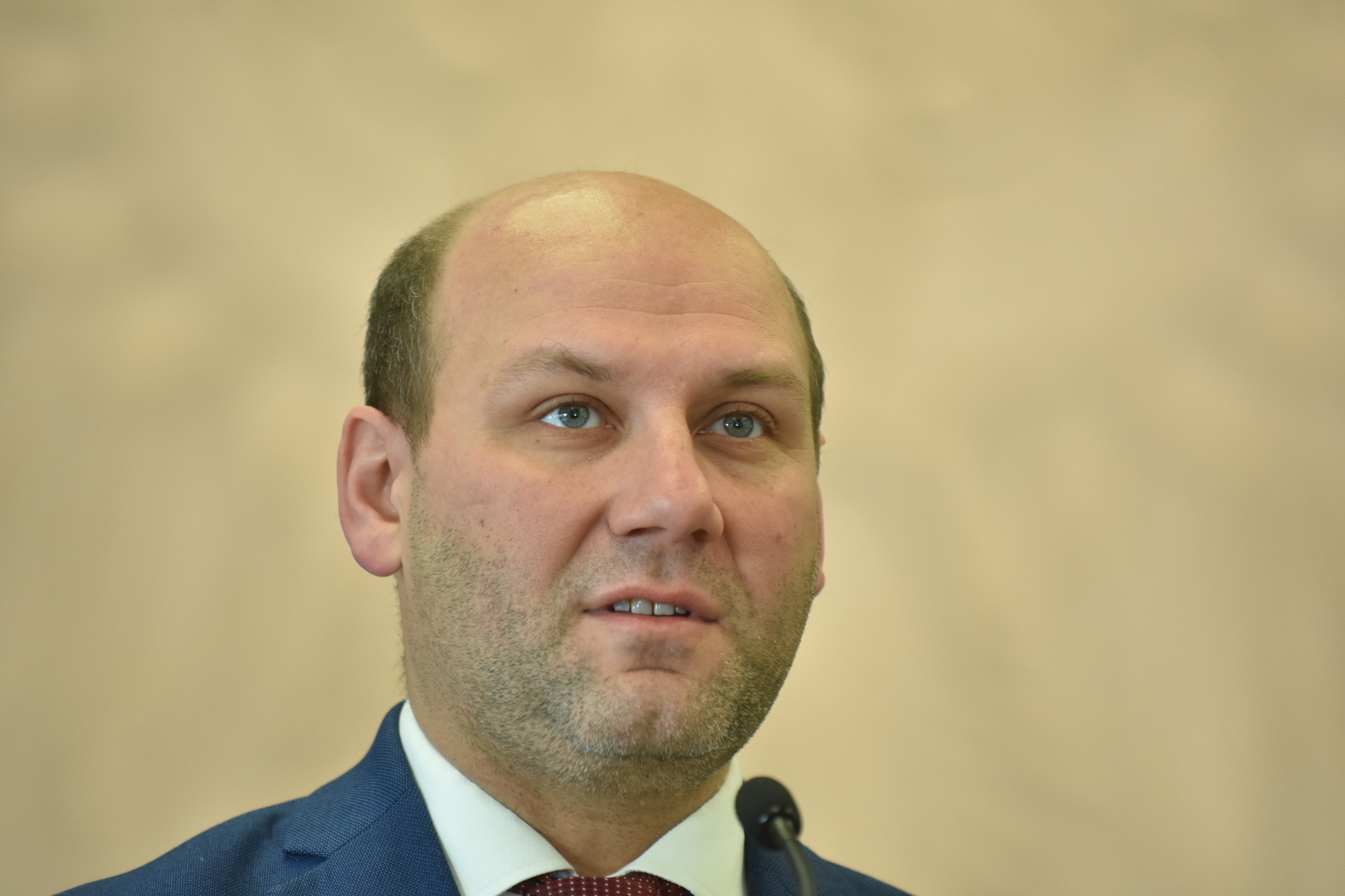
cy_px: 448
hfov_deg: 6.9
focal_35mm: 300
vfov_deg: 4.6
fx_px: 11207
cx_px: 672
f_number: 2.8
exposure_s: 1/100
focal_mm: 200
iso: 1000
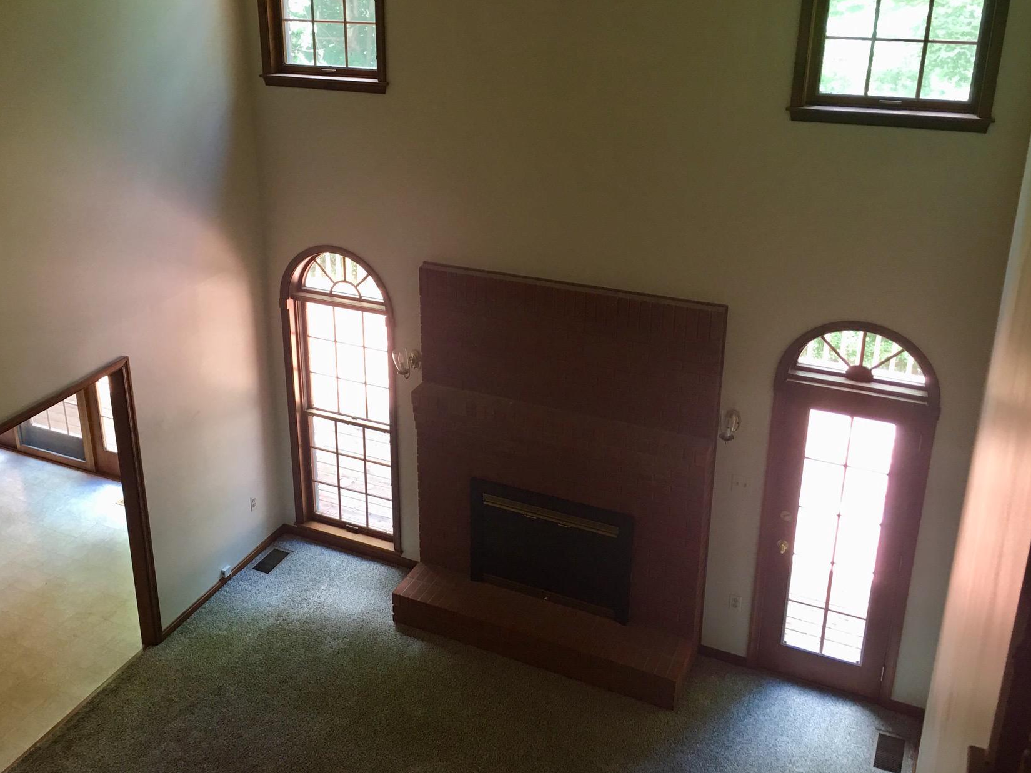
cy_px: 317
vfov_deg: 39.5
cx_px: 397
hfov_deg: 50.9
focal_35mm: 36
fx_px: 1072
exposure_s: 1/15
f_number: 2.2
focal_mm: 4.15
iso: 32
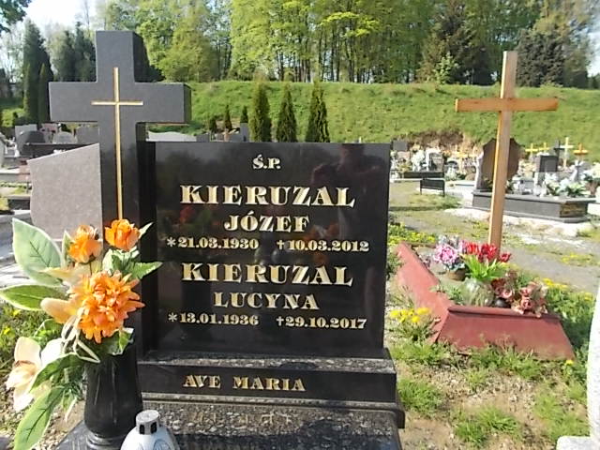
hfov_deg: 67.3
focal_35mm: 26
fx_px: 451
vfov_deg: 53.1
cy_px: 225
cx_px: 300
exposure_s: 1/320
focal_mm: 4.6
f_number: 3.2
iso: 80
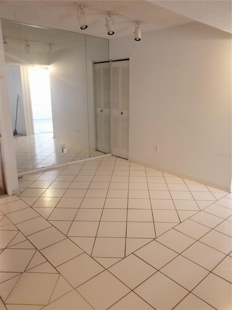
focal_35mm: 26
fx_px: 232
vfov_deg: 67.3
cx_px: 116
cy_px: 155
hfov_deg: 53.1
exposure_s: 1/30
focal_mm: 4.25
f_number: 1.7
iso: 200
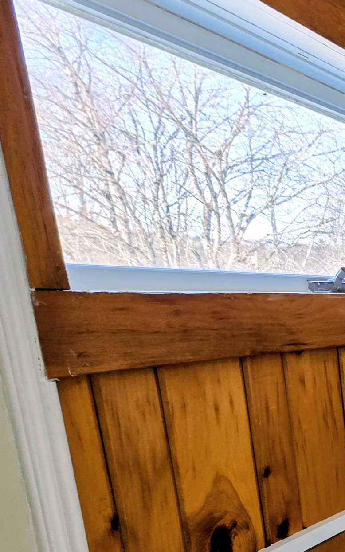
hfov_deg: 25.4
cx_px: 547
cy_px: 416
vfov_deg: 54.0
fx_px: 512
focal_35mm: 34
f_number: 1.9
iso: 40
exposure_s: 1/120
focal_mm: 2.2
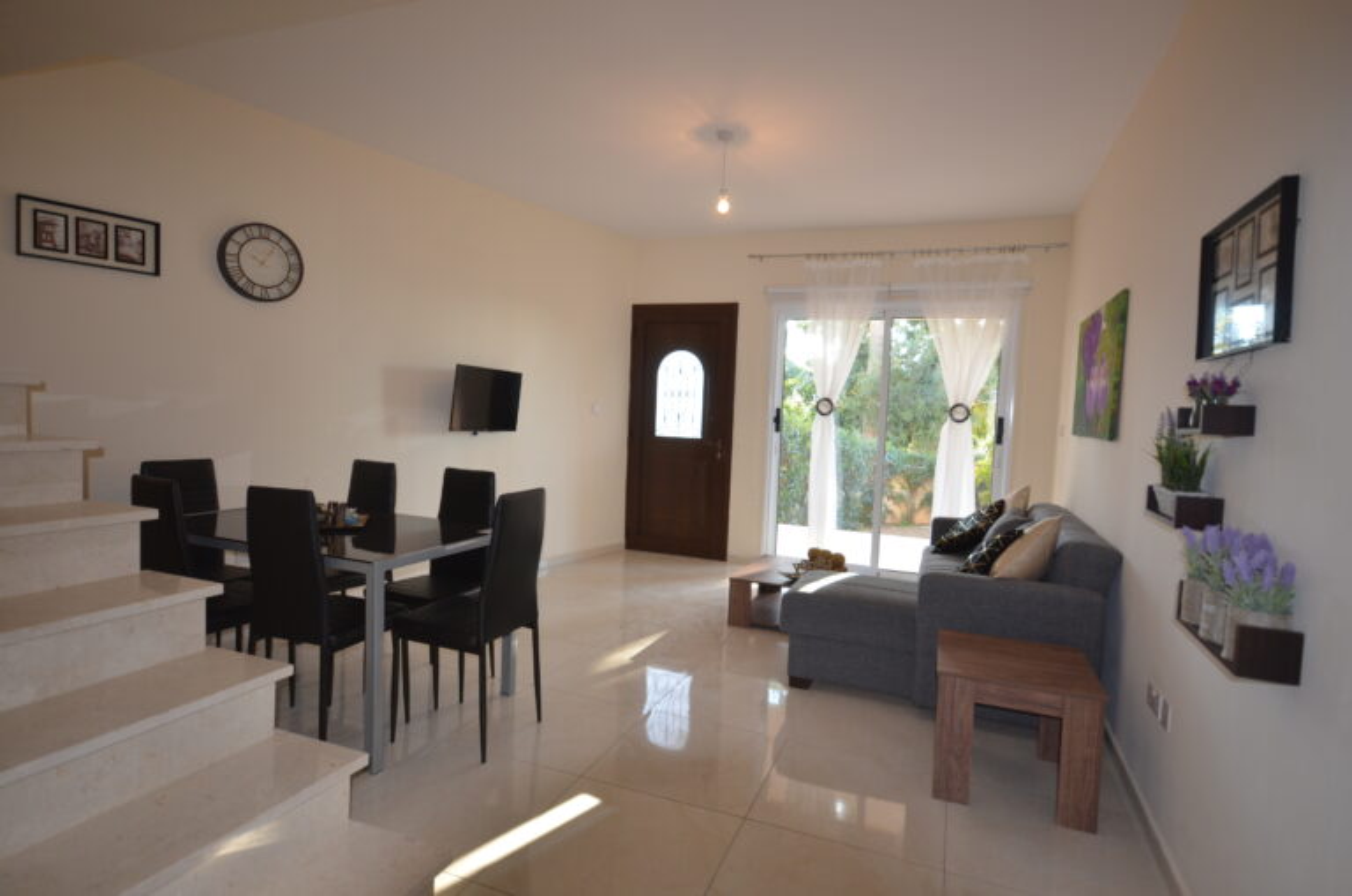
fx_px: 731
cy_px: 448
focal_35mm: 20
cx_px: 676
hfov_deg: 85.5
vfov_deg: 63.0
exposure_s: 1/60
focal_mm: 13
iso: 400
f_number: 4.5
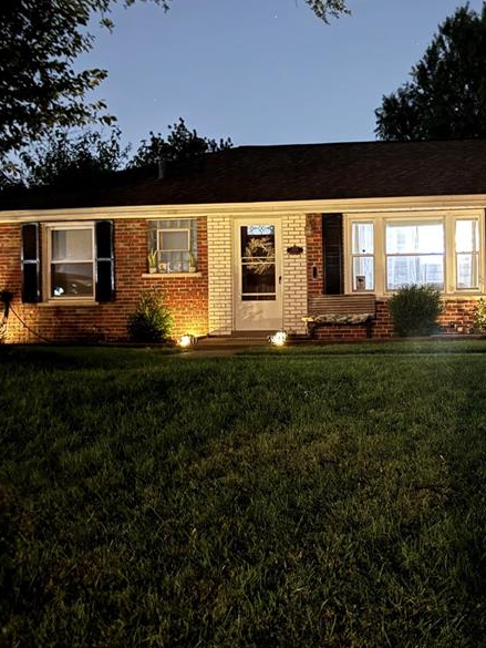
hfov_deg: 32.6
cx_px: 437
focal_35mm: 42
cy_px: 292
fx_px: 786
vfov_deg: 44.7
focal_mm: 6.76
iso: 1600
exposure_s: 1
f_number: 1.78
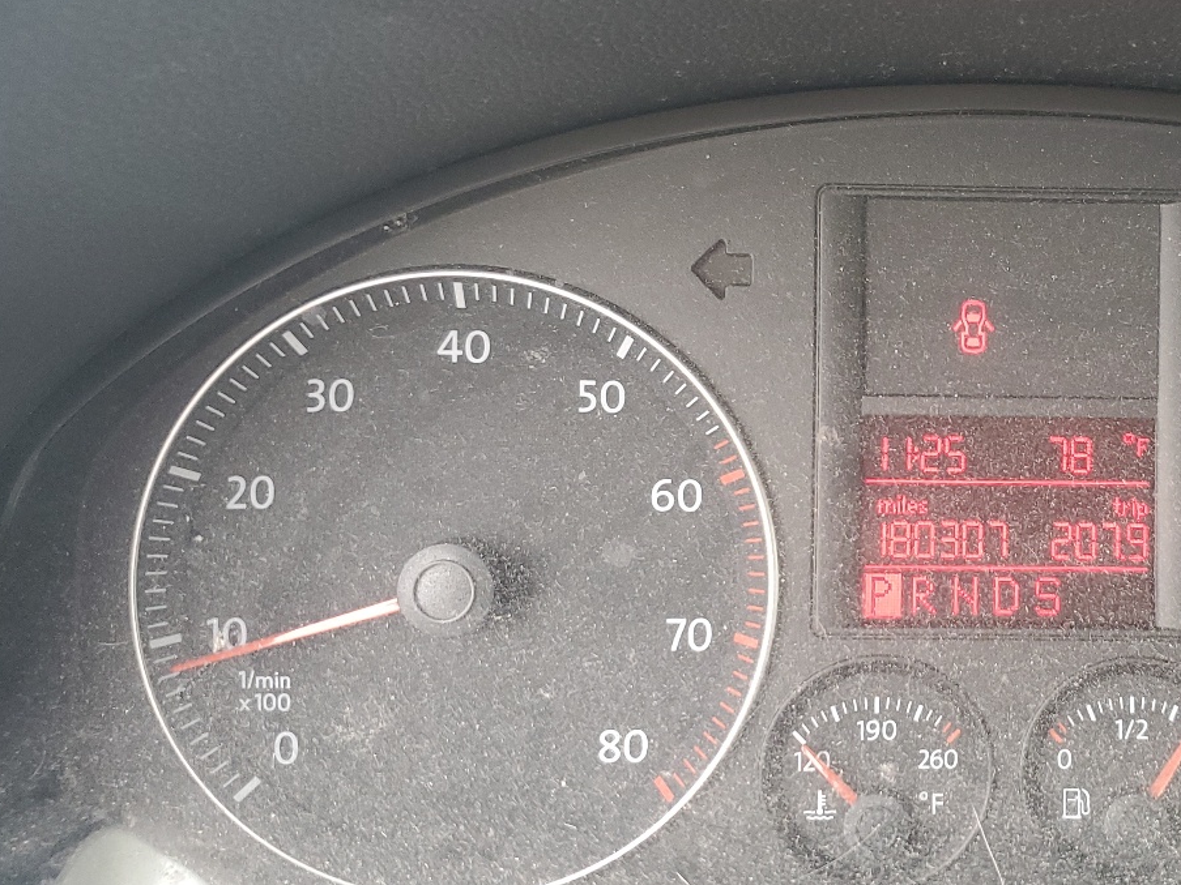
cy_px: 410
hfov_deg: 39.2
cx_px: 985
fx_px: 1569
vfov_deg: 31.5
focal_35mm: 46
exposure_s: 1/120
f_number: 1.5
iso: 95
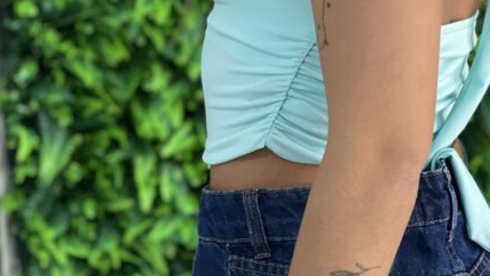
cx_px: 296
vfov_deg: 6.6
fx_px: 2365
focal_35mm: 182
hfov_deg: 11.8
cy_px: -64
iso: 125
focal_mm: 9
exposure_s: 1/60
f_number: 2.8
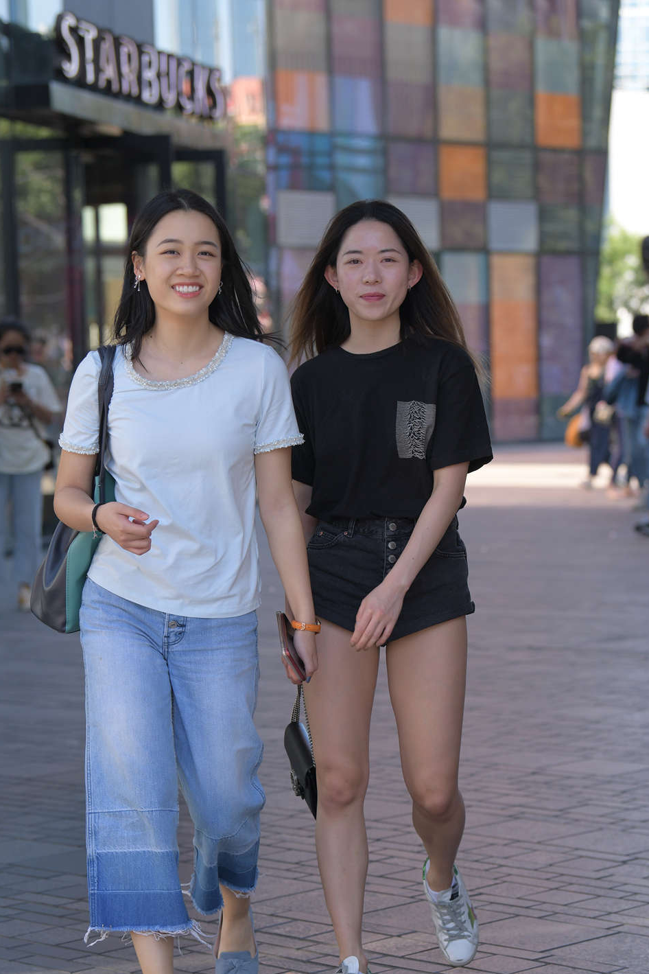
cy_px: 595
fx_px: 2812
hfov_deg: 13.2
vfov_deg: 19.6
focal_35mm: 104
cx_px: 388
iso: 500
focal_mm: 82
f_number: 4
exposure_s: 1/1000
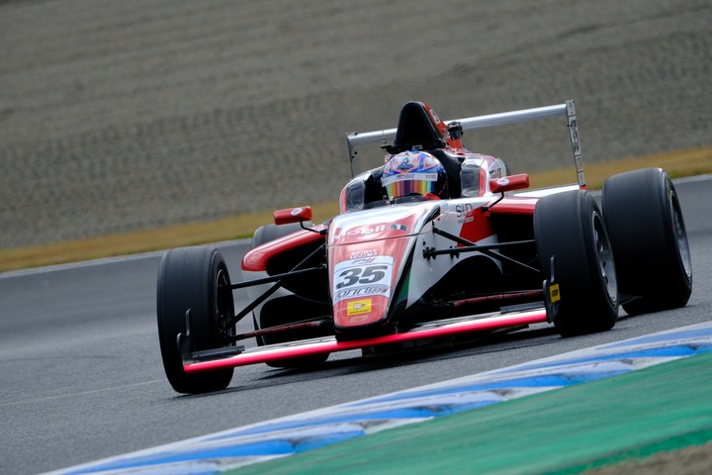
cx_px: 356
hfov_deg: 2.6
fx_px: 15425
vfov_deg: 1.8
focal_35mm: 780
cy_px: 238
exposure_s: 1/1000
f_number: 9
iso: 1000
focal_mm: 520.2
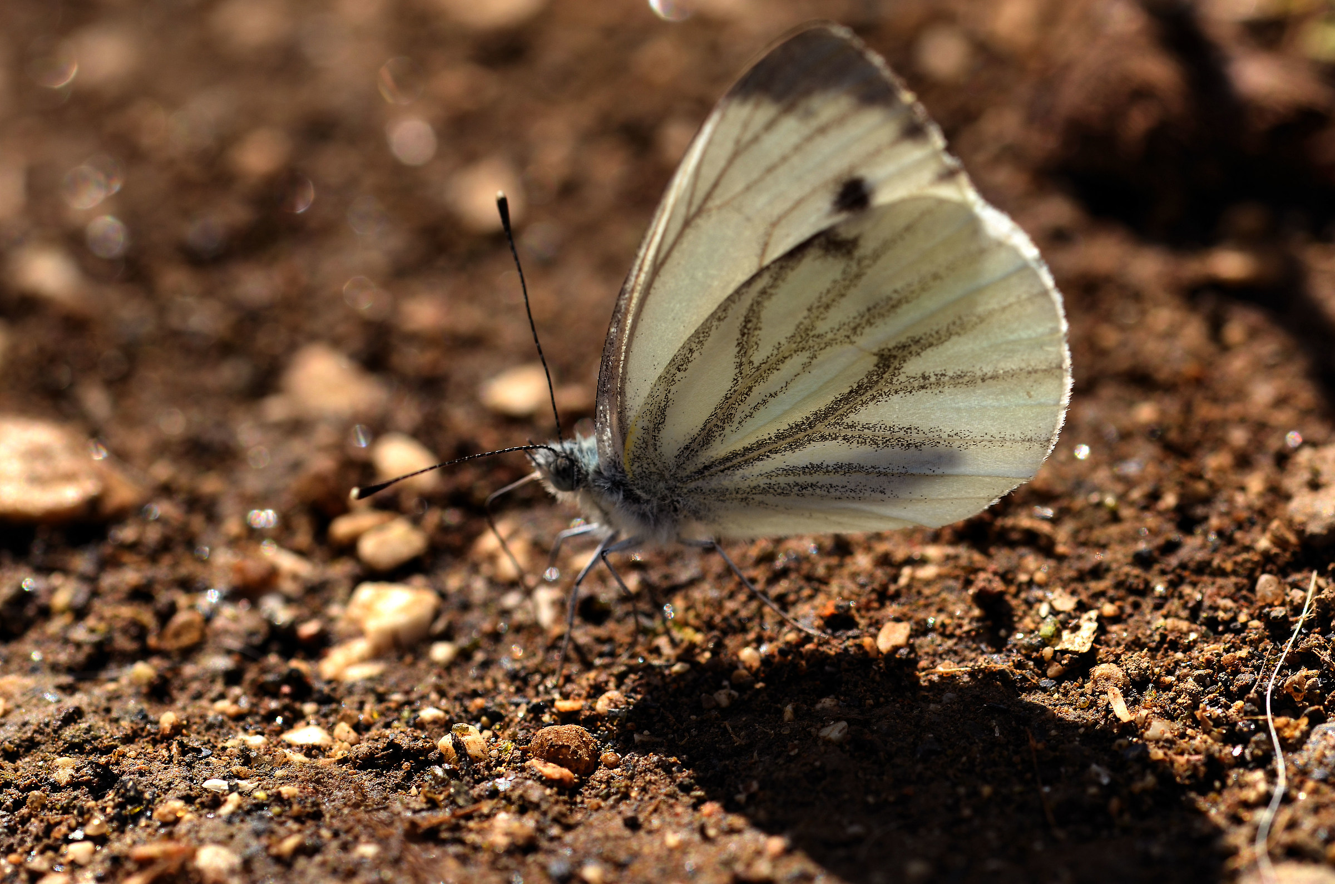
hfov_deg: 13.1
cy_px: 442
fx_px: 5828
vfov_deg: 8.7
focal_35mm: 158
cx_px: 668
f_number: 8
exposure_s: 1/320
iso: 100
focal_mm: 105
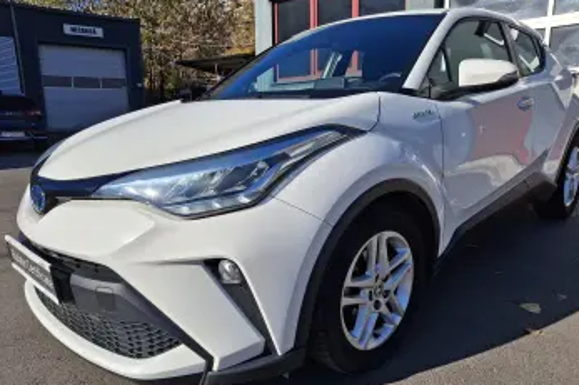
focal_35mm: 27
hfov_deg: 67.4
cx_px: 299
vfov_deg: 47.8
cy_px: 215
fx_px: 434
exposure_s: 1/3521
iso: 32
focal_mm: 4.69
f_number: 1.8
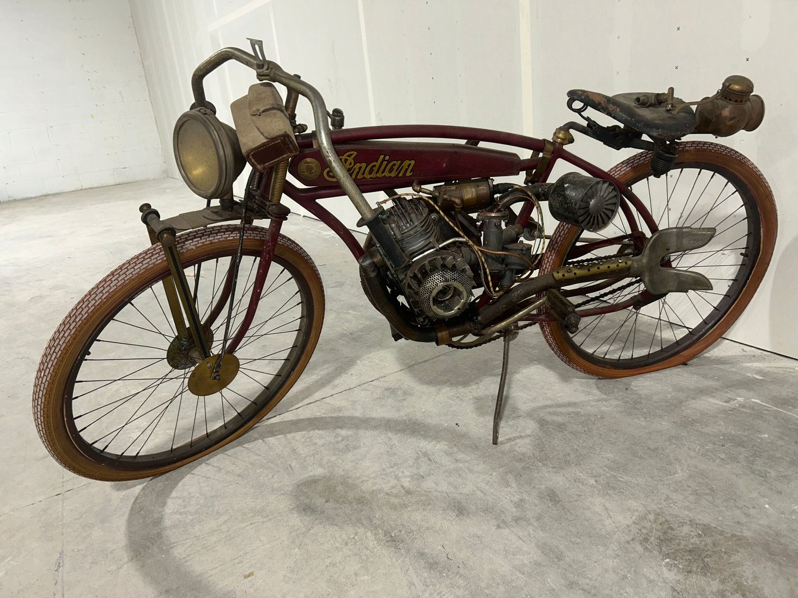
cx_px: 399
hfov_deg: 67.3
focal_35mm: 26
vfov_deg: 53.1
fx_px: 599
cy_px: 299
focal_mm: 5.7
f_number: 1.5
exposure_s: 1/23
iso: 40
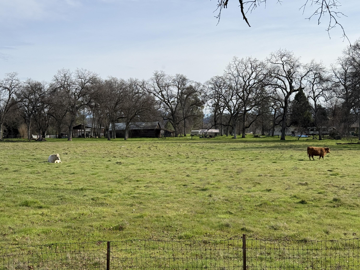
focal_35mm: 48
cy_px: 135
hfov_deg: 39.7
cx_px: 180
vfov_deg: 30.3
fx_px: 499
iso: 64
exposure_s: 1/4587
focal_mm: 6.76
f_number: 1.78
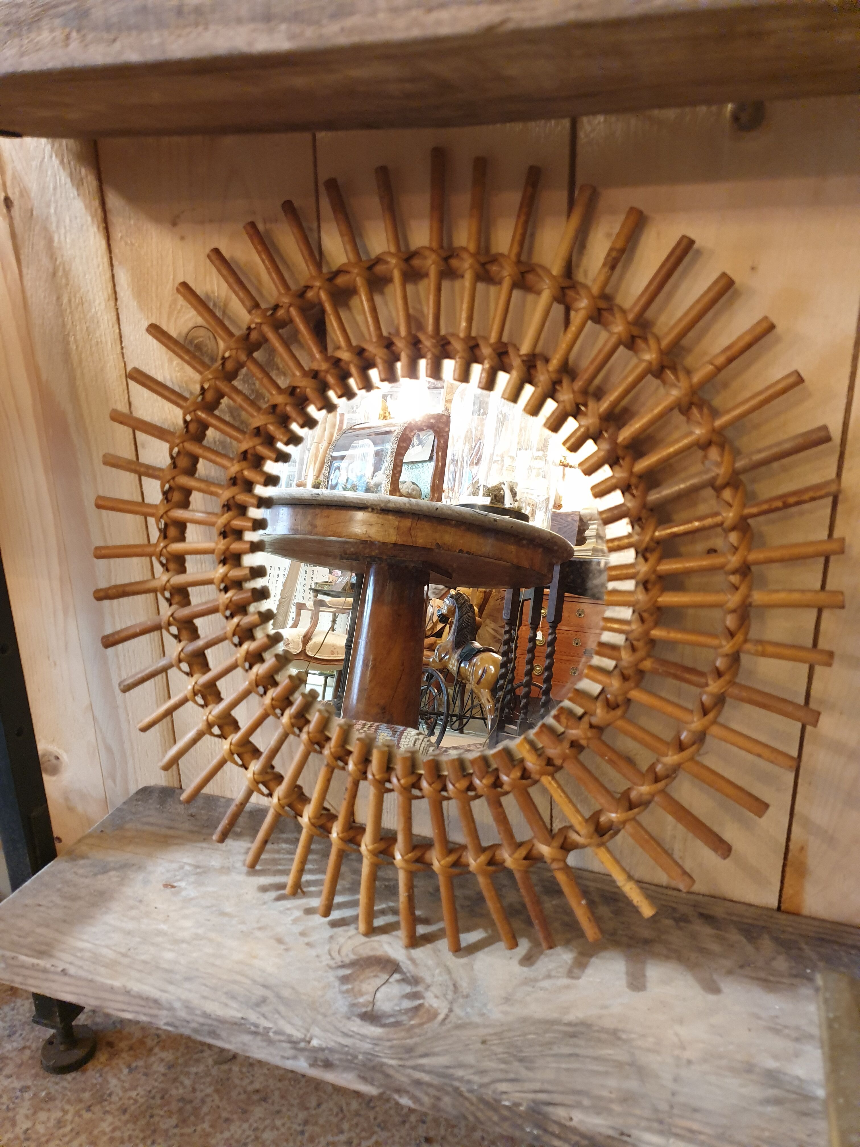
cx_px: 430
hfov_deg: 53.1
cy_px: 574
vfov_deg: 67.3
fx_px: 861
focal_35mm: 26
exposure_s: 1/25
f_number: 1.5
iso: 320
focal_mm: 4.3
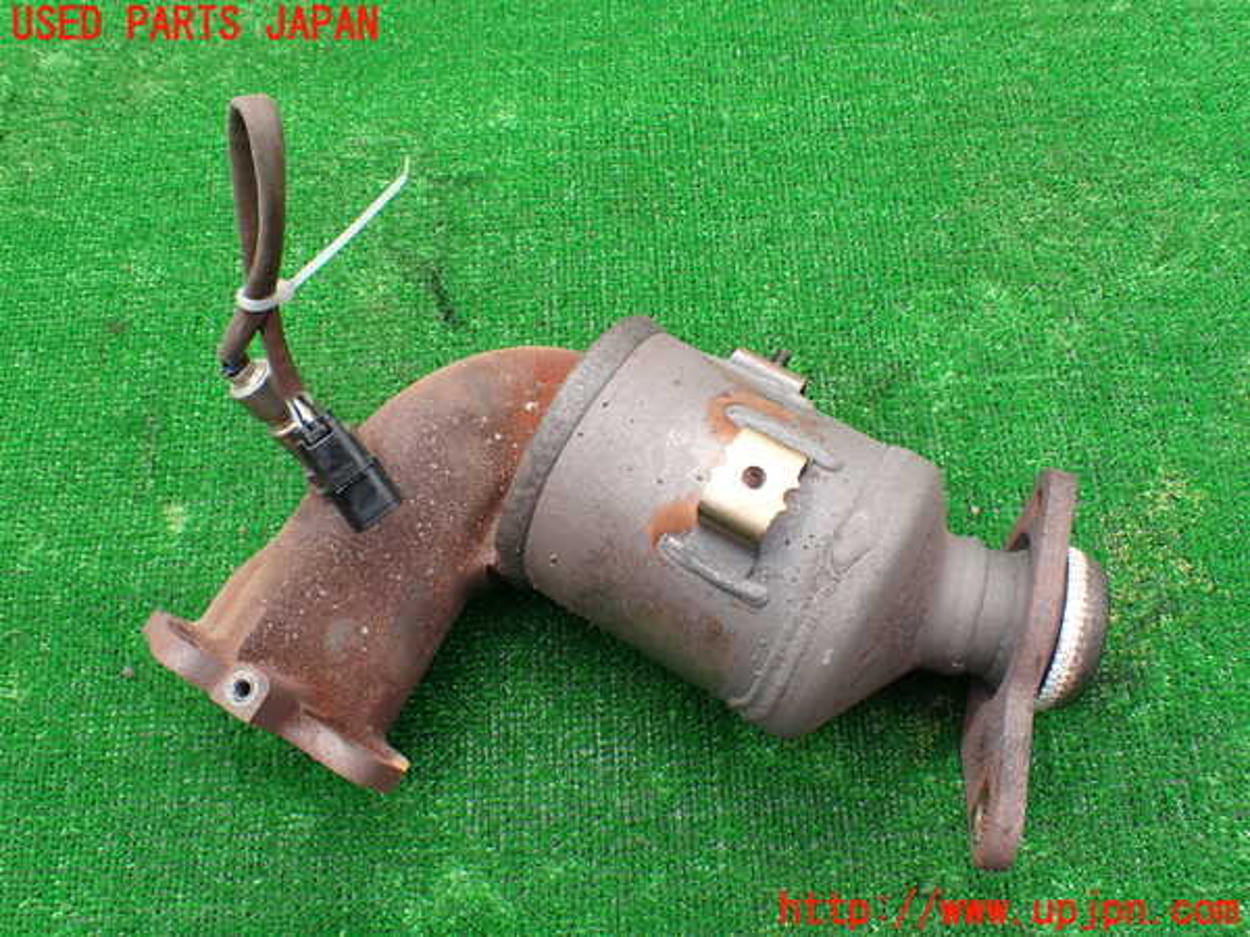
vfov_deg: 46.8
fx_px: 1083
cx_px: 625
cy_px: 468
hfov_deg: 60.0
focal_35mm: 30
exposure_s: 1/250
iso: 100
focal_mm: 5.4
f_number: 3.2
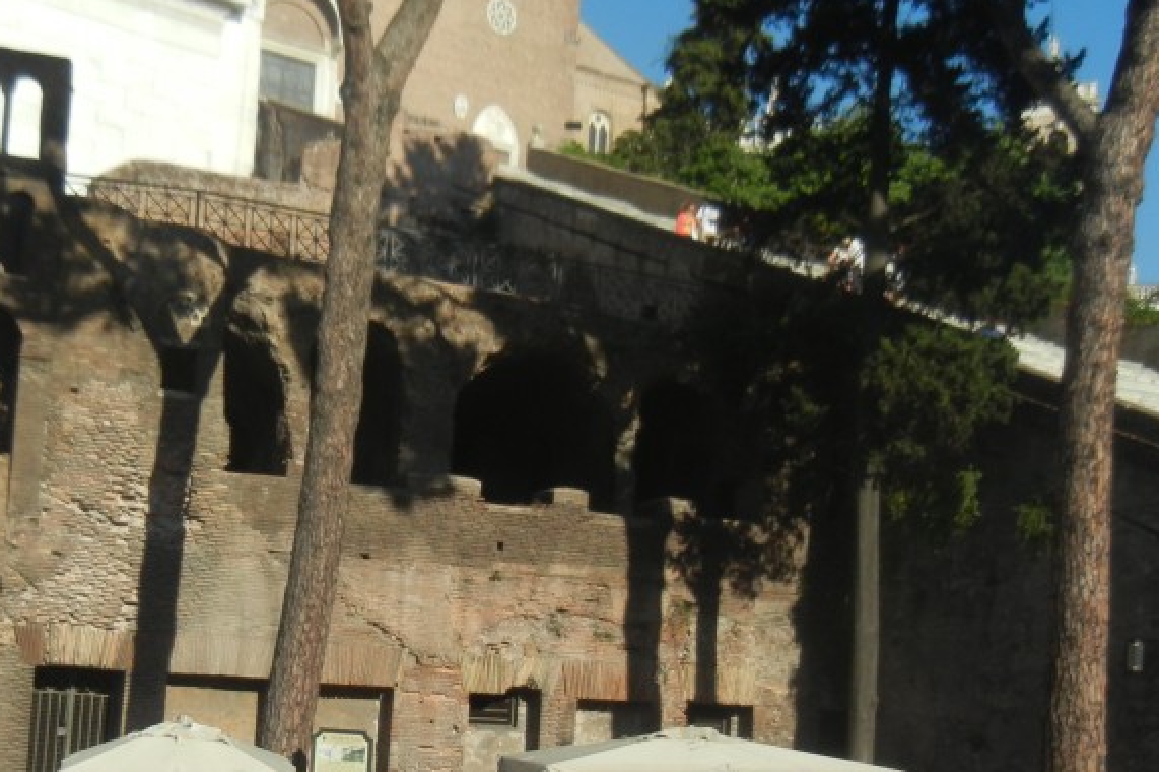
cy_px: 512
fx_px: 1802
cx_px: 365
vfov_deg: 24.1
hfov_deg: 35.2
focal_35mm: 56
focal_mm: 5.4
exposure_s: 1/413
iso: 160
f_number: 7
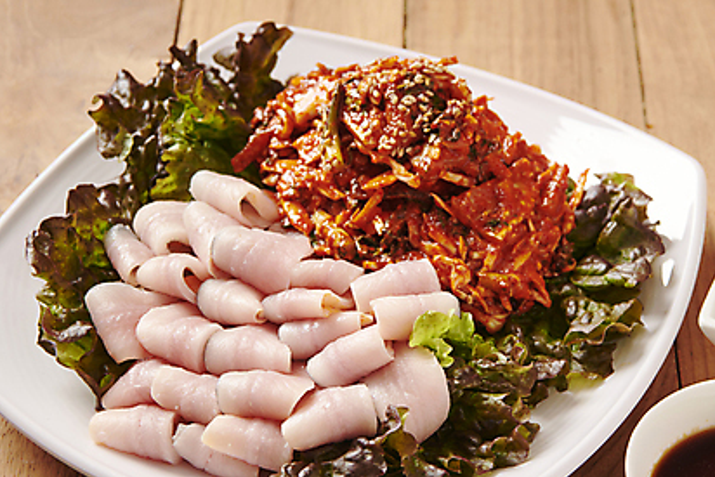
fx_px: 2026
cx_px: 441
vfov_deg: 13.4
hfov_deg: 20.0
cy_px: 305
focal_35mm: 102
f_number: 8
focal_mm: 70
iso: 100
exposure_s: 1/125
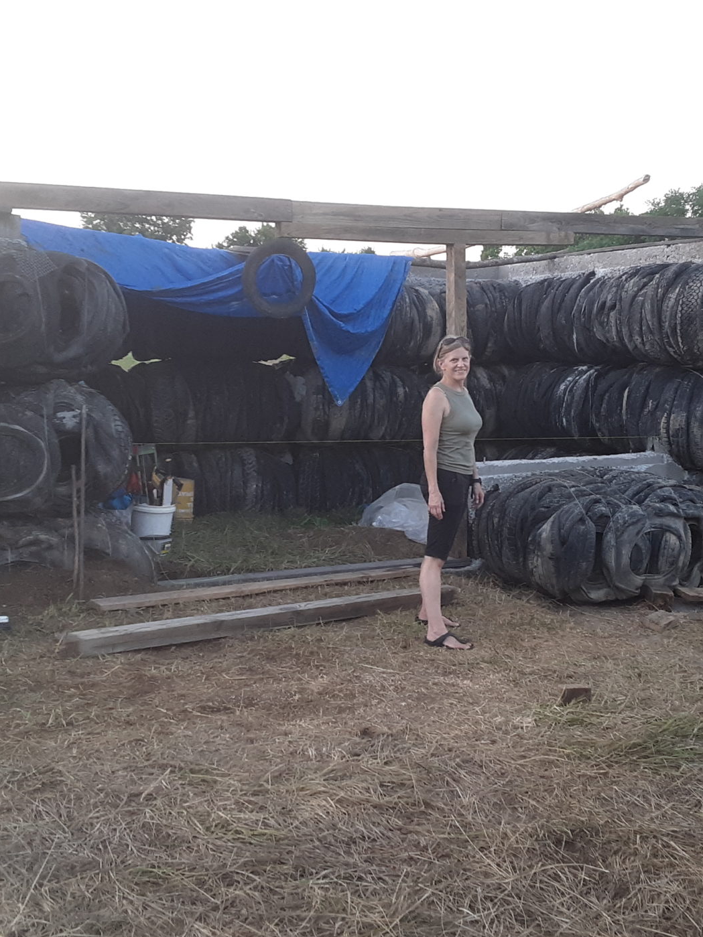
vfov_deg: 45.8
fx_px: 1110
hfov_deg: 35.0
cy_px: 459
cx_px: 417
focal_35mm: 41
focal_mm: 2.91
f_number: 1.9
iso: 64
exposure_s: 1/40
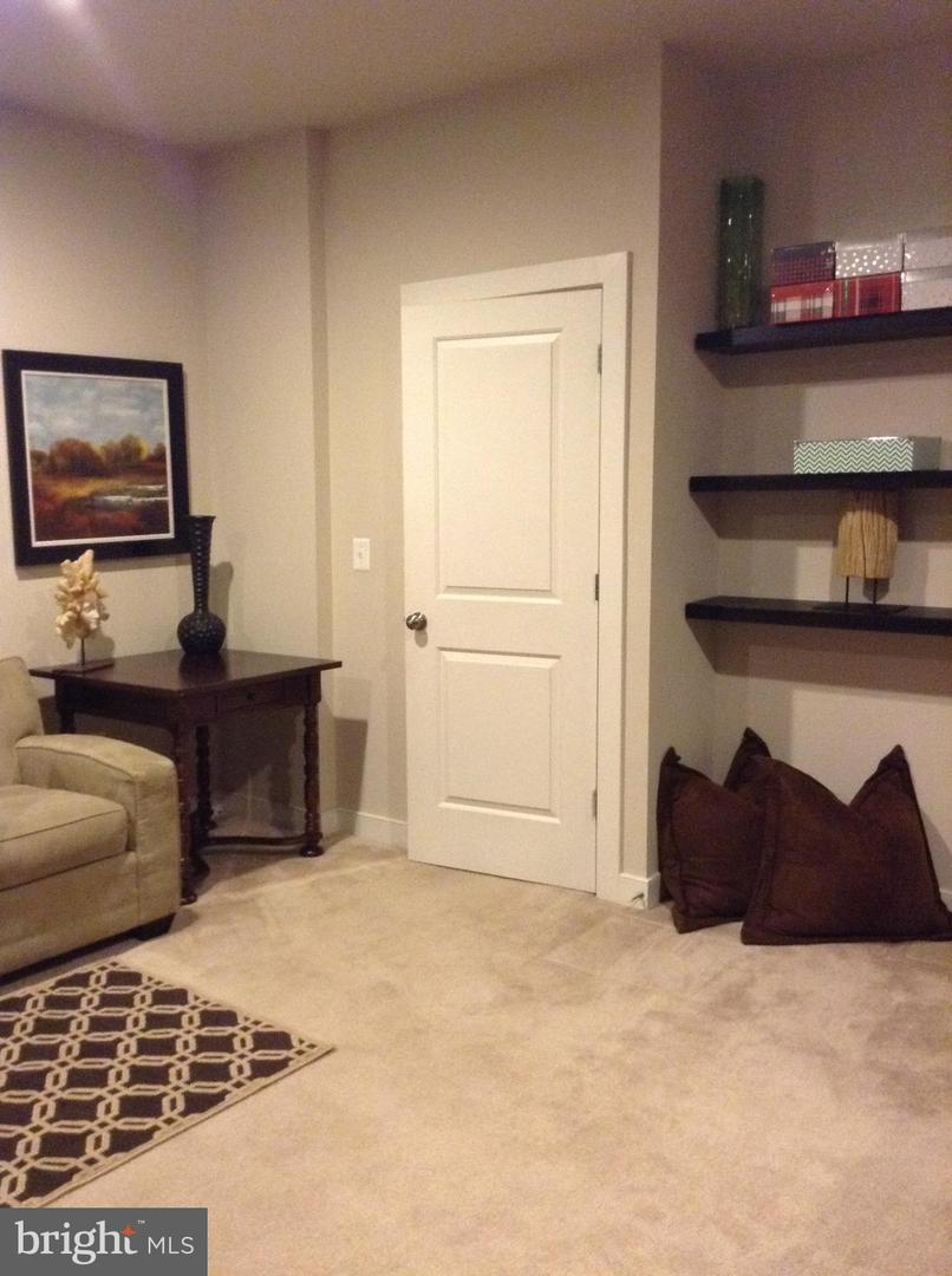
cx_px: 476
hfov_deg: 42.8
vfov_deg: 55.4
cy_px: 638
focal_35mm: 33
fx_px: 1214
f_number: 2.4
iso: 400
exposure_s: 1/15
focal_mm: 3.3
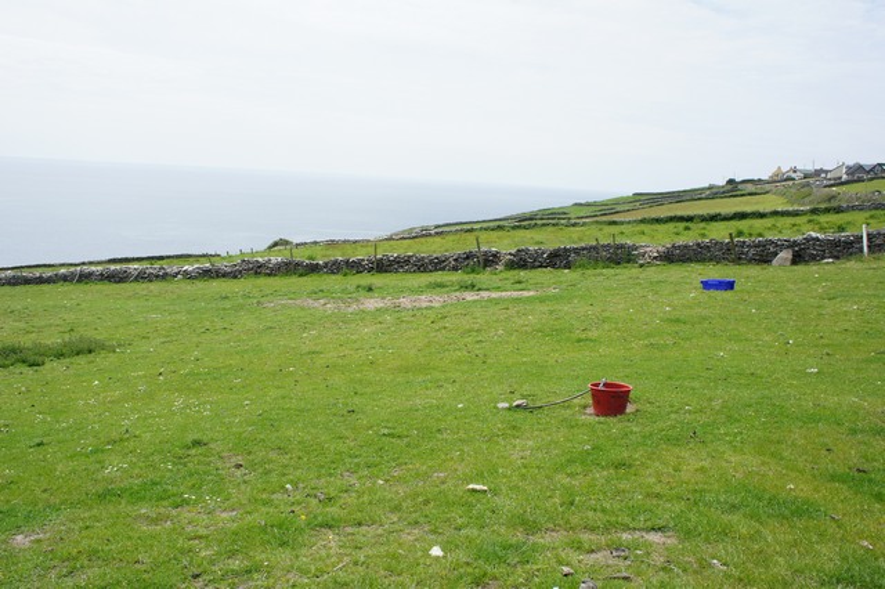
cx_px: 442
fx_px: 774
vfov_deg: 41.7
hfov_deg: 59.5
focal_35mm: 32
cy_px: 294
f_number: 11
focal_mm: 21
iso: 200
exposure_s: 1/250
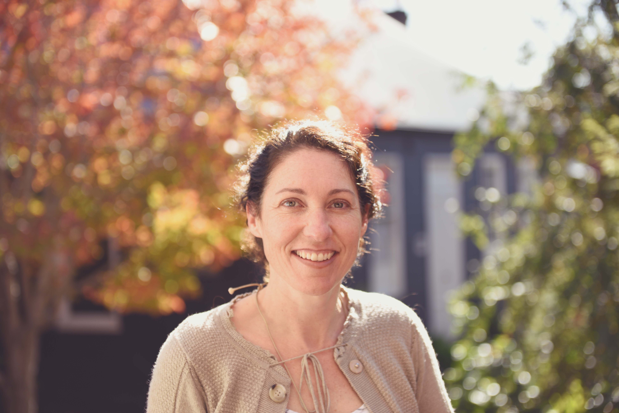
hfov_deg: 28.8
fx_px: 1204
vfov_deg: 19.5
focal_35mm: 70
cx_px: 310
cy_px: 206
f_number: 2.8
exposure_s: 1/500
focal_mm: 70
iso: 100
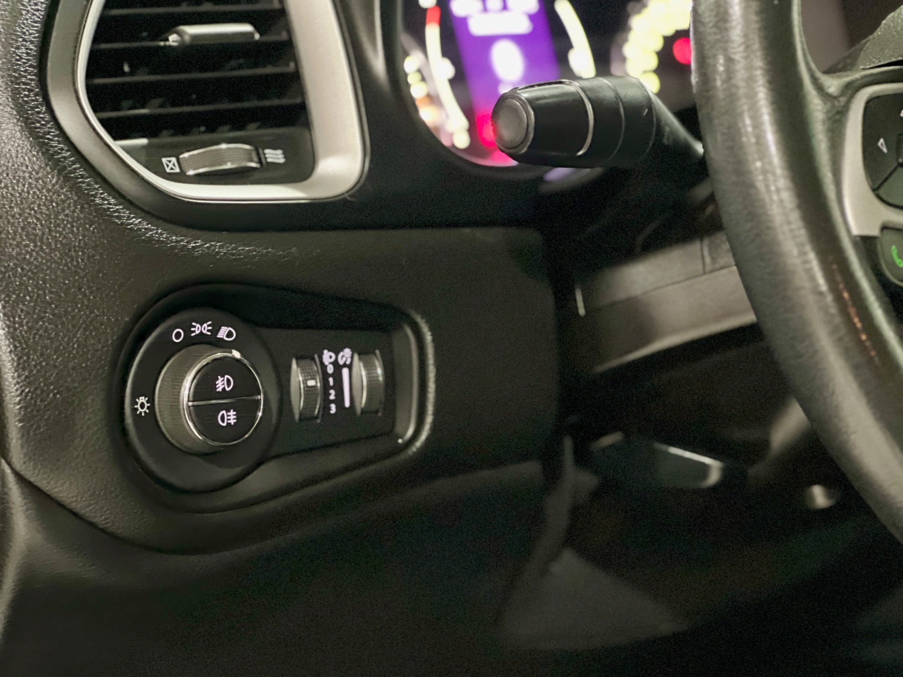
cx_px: 452
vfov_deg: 19.1
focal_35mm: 77
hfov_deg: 25.3
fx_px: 2009
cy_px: 338
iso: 2000
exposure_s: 1/15
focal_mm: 9
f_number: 2.8
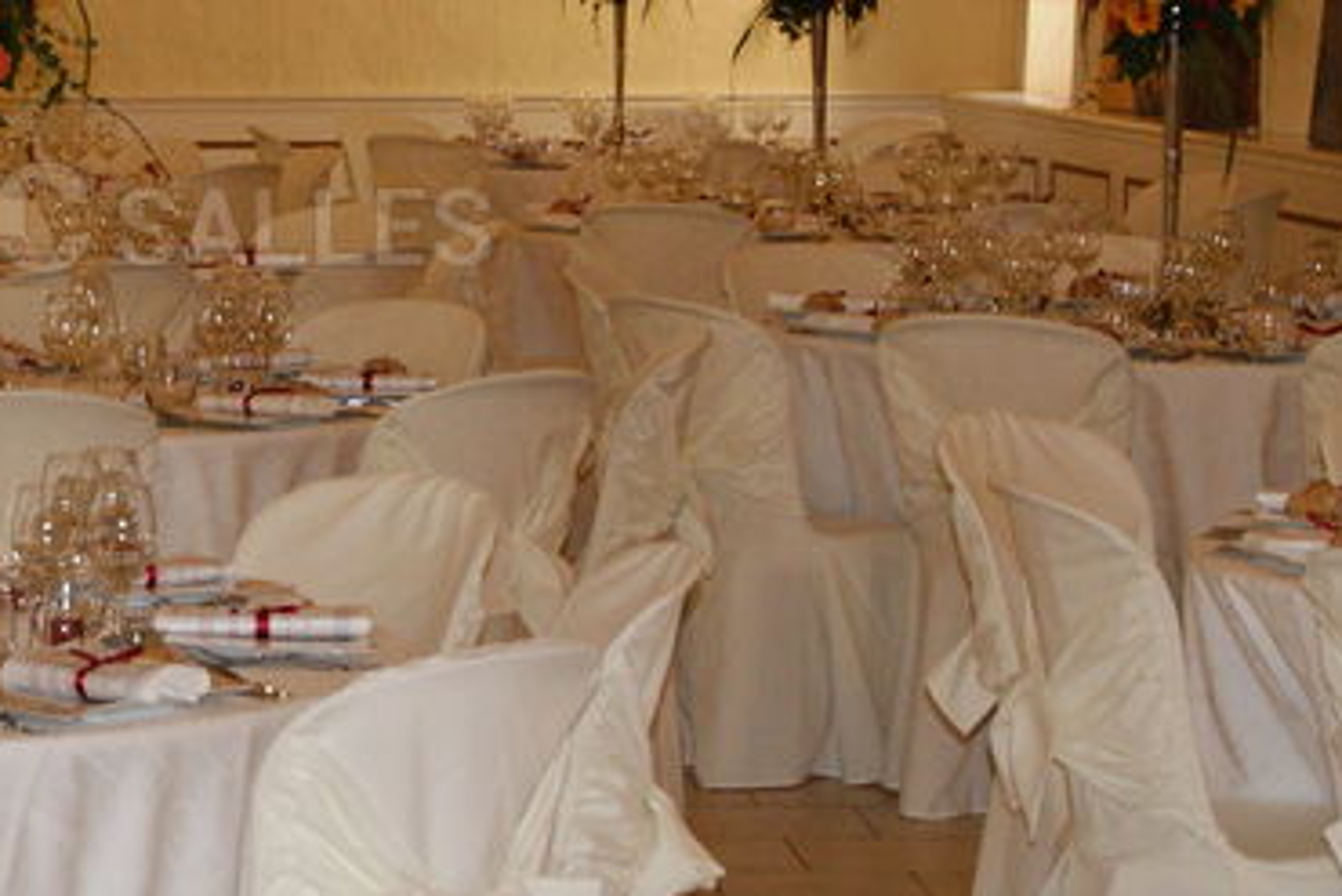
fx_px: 5083
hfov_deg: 14.8
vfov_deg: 10.1
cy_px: 203
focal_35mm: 136
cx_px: -29
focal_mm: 35
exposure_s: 1/60
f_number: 5.6
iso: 400
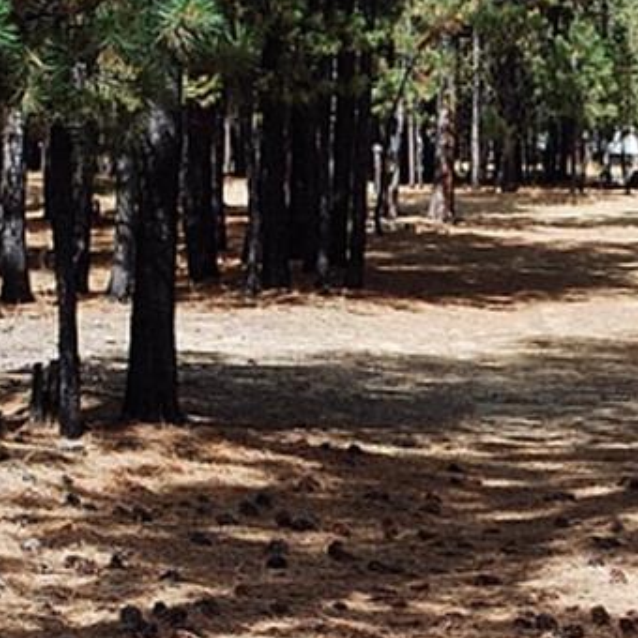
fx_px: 3524
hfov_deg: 10.3
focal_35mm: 169
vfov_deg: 10.3
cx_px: 649
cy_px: 444
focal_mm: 30
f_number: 6.3
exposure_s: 1/160
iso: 100
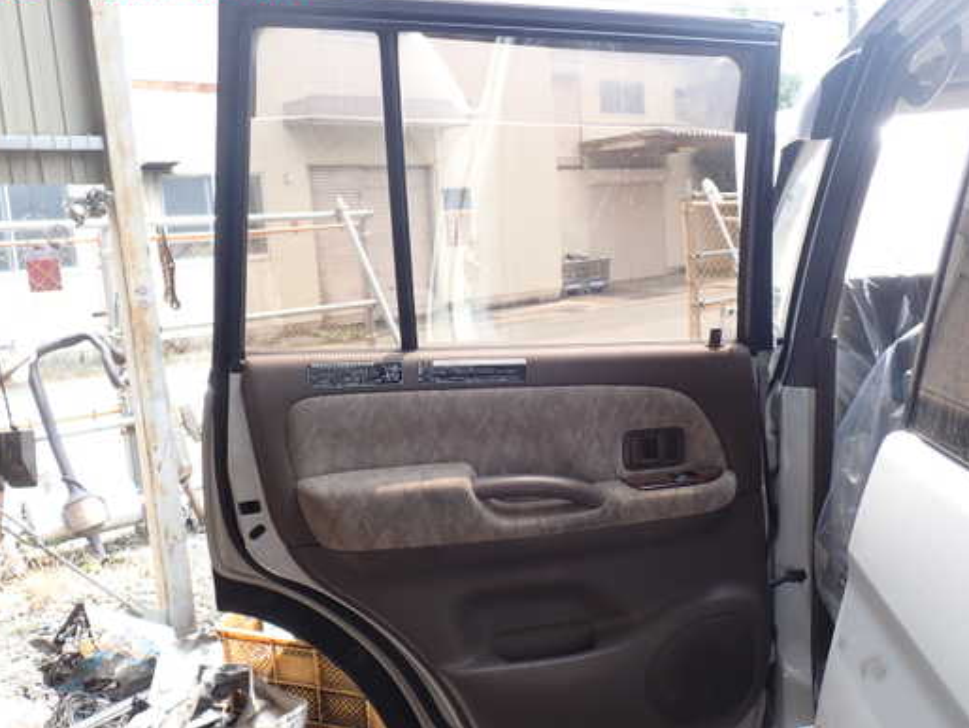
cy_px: 385
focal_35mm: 35
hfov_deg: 52.6
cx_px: 517
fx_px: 980
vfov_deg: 40.7
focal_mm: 5.4
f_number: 3.2
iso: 100
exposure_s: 1/160
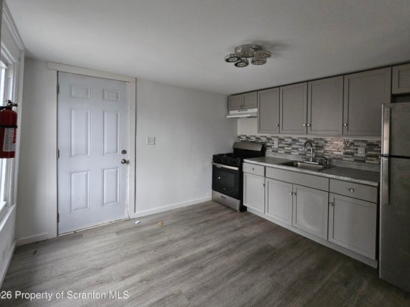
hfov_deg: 98.1
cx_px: 218
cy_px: 134
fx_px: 178
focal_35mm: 15
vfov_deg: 81.3
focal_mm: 2.2
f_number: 2.2
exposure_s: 1/30
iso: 500
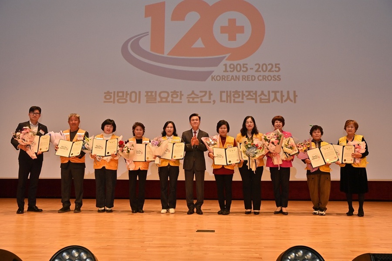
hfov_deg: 58.7
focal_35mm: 32
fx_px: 348
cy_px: 130
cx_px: 196
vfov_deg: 41.1
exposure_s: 1/250
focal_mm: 32
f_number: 9
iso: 800
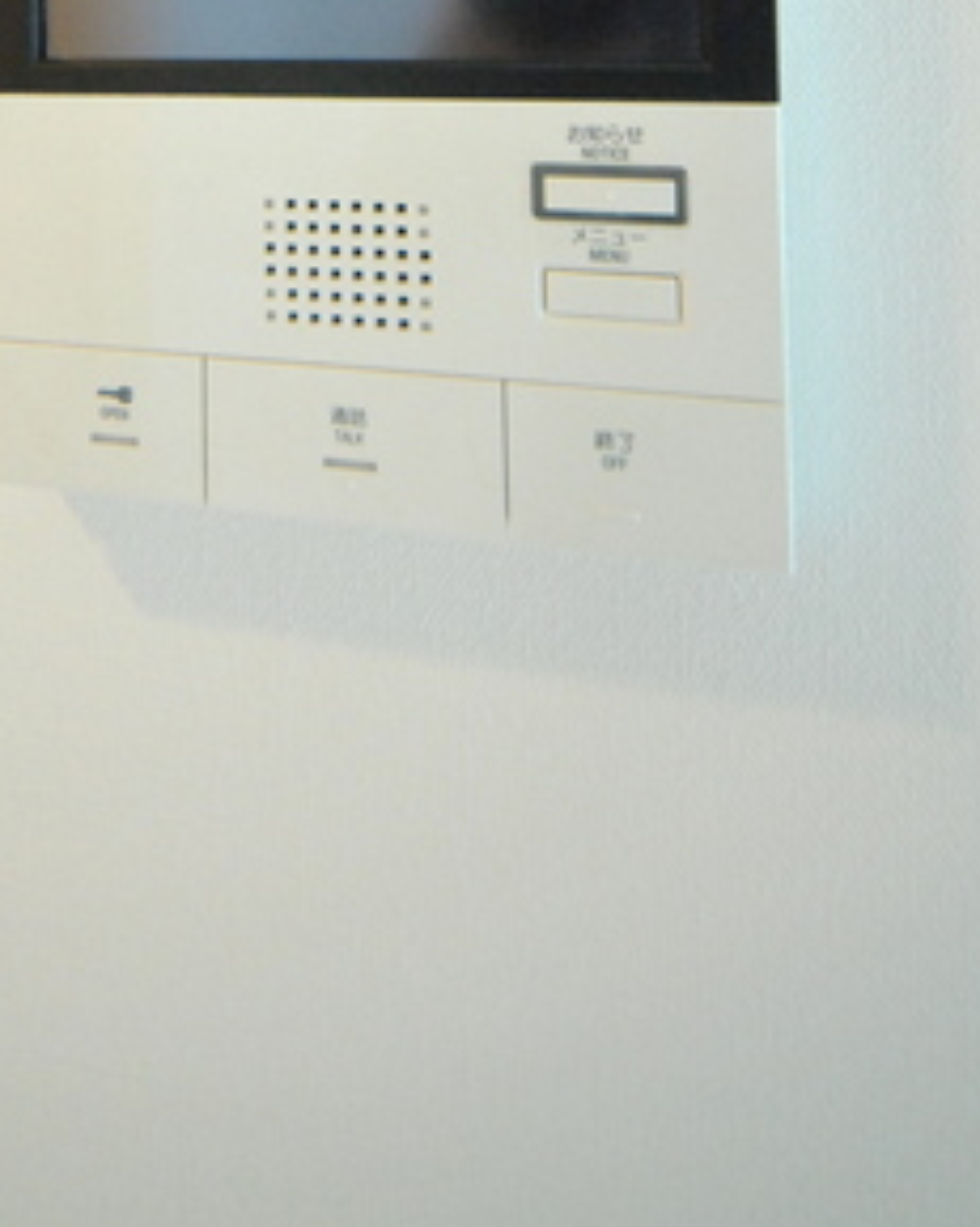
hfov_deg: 55.5
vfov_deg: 50.5
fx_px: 907
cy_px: -72
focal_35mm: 25
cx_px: 318
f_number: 4.5
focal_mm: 8
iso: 1600
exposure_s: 1/60
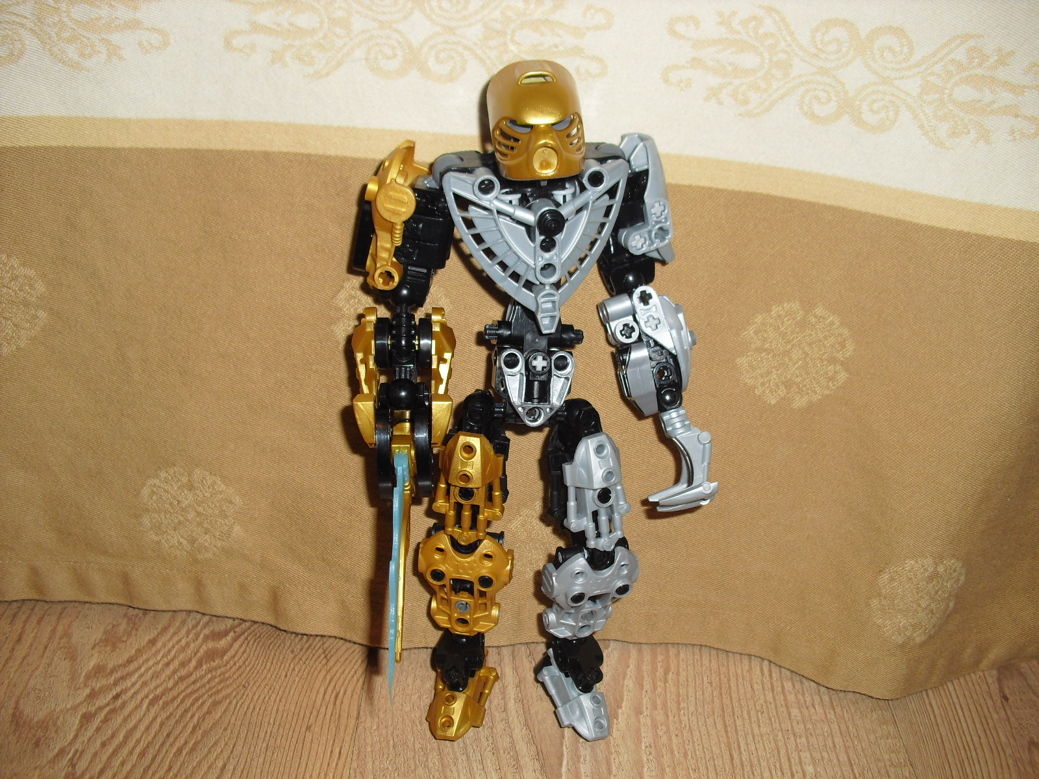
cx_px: 520
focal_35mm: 36
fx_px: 1081
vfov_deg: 39.7
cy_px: 390
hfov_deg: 51.4
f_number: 3.1
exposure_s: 1/60
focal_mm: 6.3
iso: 100
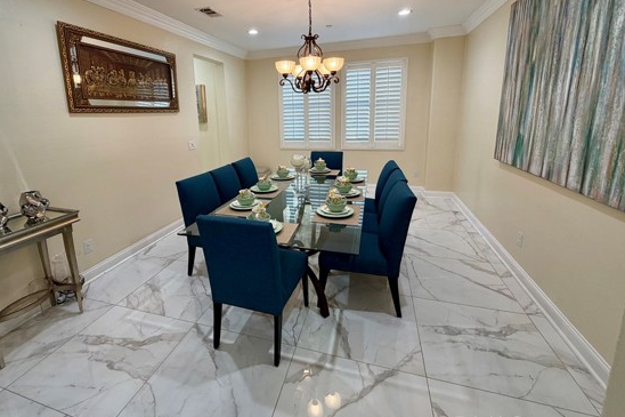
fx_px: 295
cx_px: 279
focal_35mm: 17
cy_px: 169
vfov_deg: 69.8
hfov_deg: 93.0
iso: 160
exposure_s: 1/120
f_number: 2.2
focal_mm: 2.22
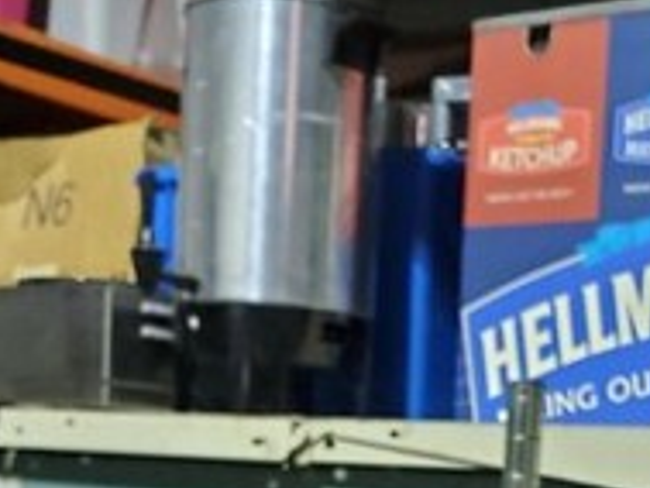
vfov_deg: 16.2
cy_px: 715
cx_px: 488
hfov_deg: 23.0
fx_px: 1578
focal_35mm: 84
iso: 500
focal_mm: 4.3
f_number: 2.4
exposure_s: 1/120
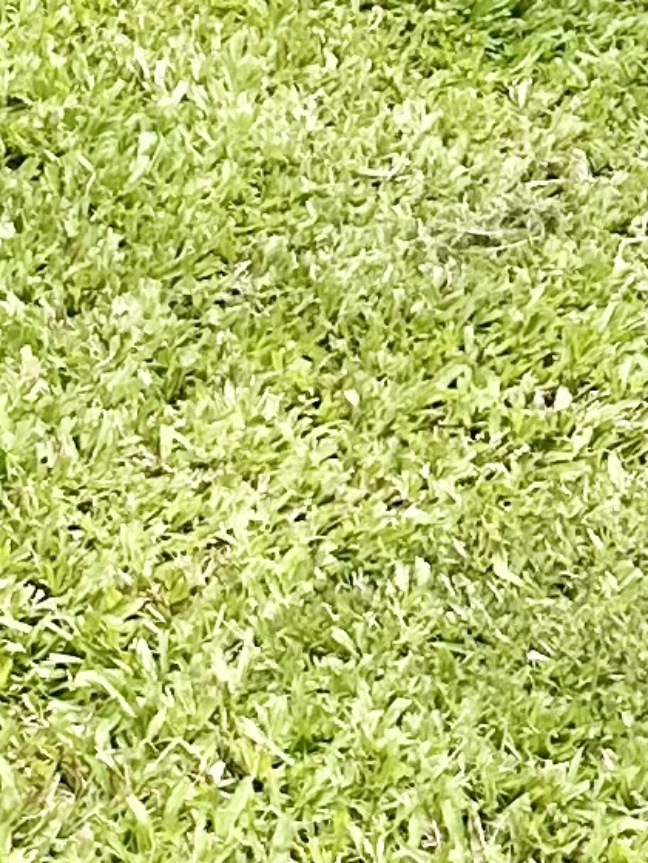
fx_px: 4313
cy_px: -1613
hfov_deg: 8.6
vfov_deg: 9.3
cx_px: 76
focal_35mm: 173
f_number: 1.78
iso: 80
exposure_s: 1/3597
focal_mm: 6.86
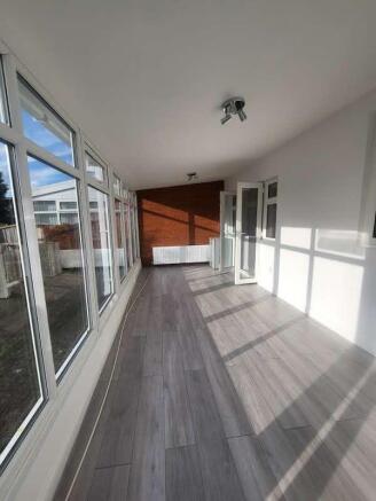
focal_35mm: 13
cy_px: 250
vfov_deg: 106.2
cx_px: 188
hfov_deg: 89.9
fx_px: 188
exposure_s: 1/580
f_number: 2.2
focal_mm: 1.74
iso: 32
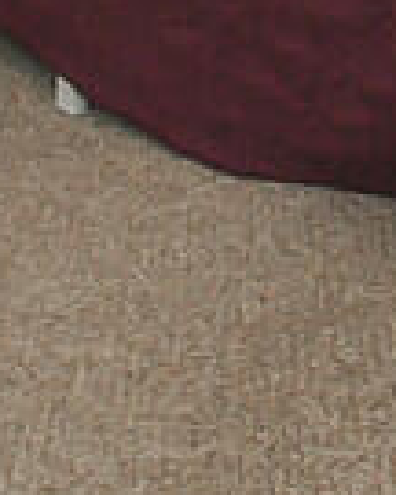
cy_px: -704
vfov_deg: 13.2
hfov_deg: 12.7
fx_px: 1568
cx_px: 774
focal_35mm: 107
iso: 400
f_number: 13
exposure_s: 1/6
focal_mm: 10
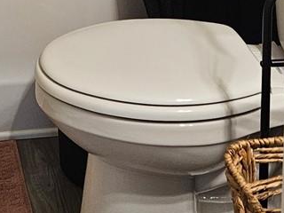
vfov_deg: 11.1
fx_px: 943
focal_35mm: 115
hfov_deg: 16.9
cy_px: -272
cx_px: 25
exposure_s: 1/120
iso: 400
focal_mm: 5.4
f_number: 1.8
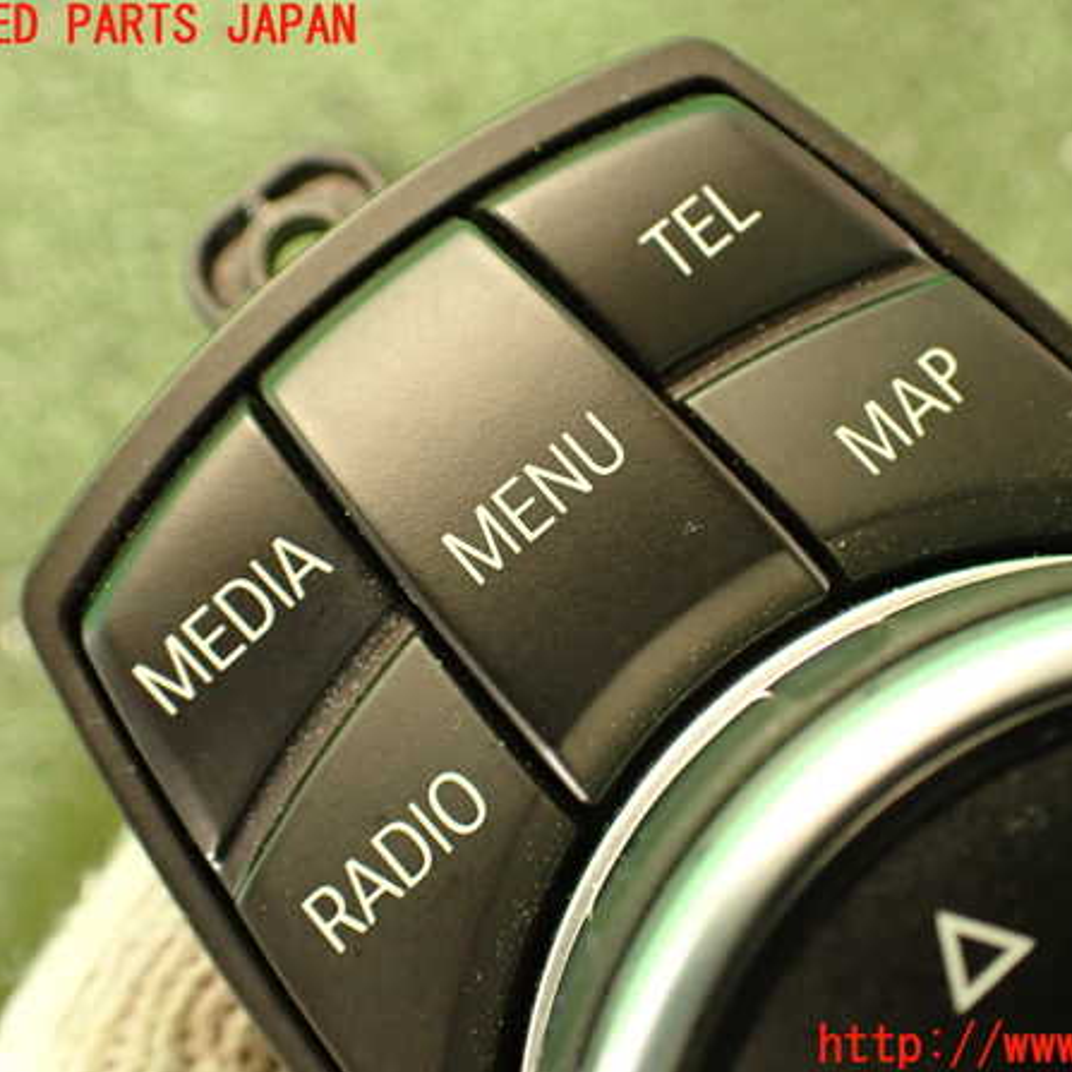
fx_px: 1331
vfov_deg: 43.9
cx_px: 640
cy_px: 537
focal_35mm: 38
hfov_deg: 43.6
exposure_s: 1/30
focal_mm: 5.79
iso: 320
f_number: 2.4
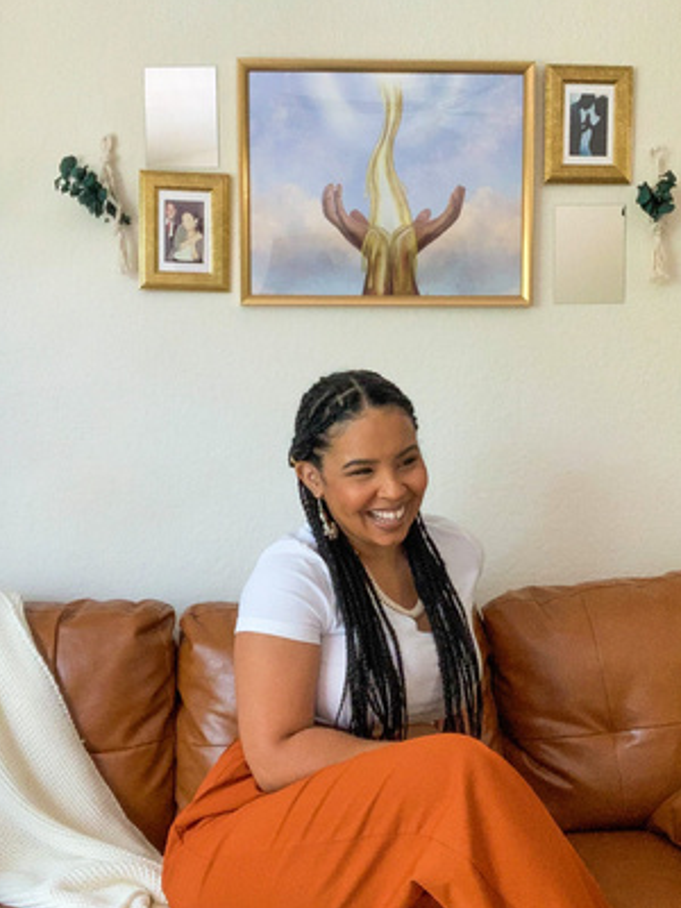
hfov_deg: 35.1
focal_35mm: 41
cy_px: 495
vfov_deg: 45.7
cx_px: 363
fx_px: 1075
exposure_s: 1/60
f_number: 2.2
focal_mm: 2.87
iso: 250
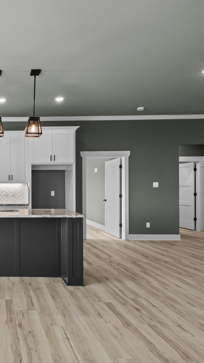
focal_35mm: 24
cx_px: -13
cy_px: 185
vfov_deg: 76.3
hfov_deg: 40.0
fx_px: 231
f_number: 9
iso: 800
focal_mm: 10
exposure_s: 1/8
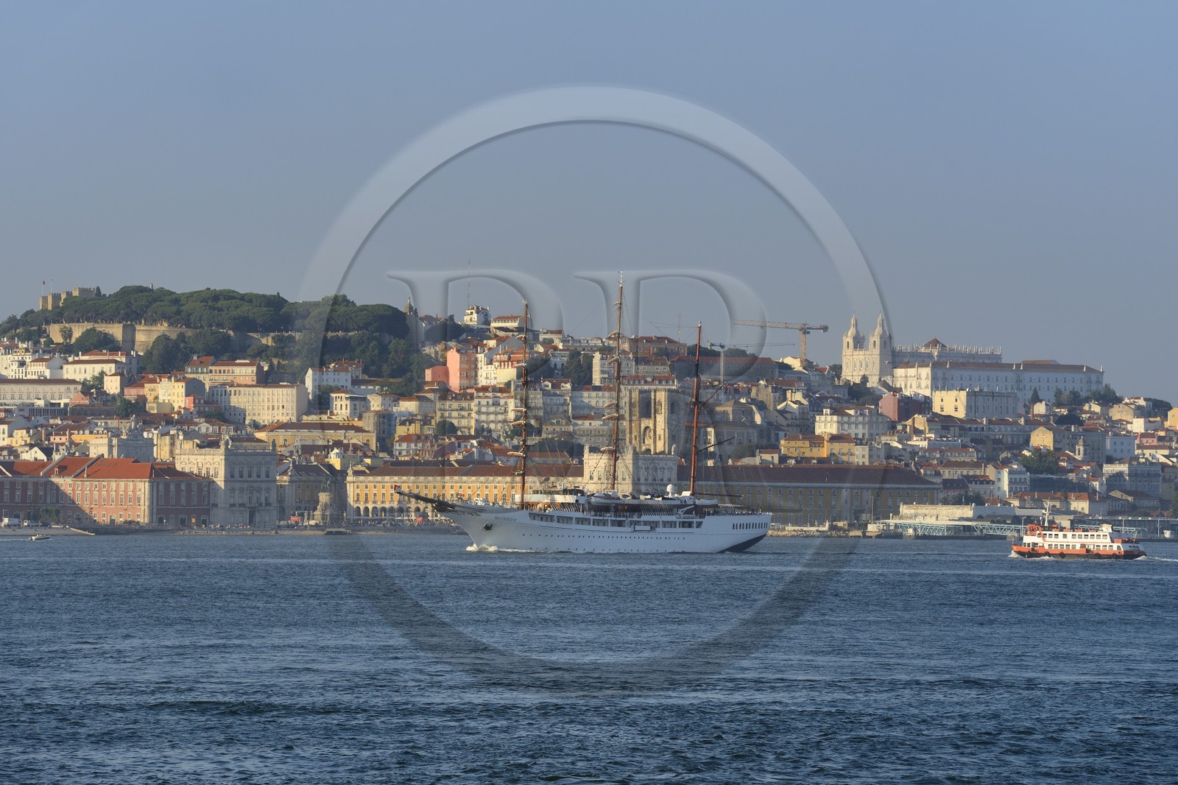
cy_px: 392
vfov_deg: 7.4
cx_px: 589
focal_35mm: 185
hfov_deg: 11.1
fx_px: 6052
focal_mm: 185
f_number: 9
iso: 200
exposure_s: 1/400
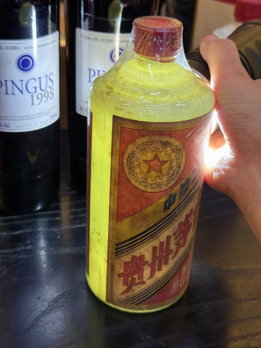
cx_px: 130
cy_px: 174
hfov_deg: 30.3
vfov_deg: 39.7
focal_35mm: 48
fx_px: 483
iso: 80
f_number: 1.78
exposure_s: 1/121
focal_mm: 6.76
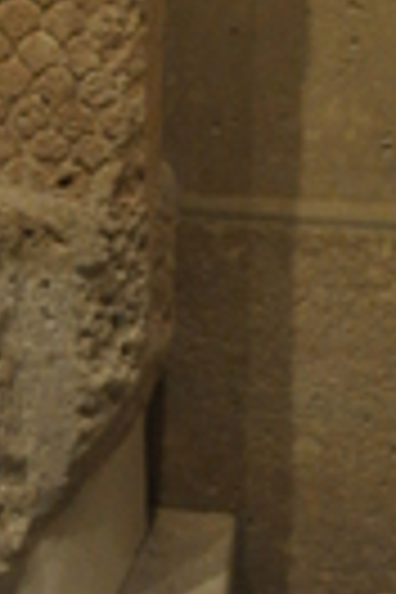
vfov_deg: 10.2
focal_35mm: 180
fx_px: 2970
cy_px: -720
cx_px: -47
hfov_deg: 7.6
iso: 800
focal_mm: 24
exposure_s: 1/30
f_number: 3.8
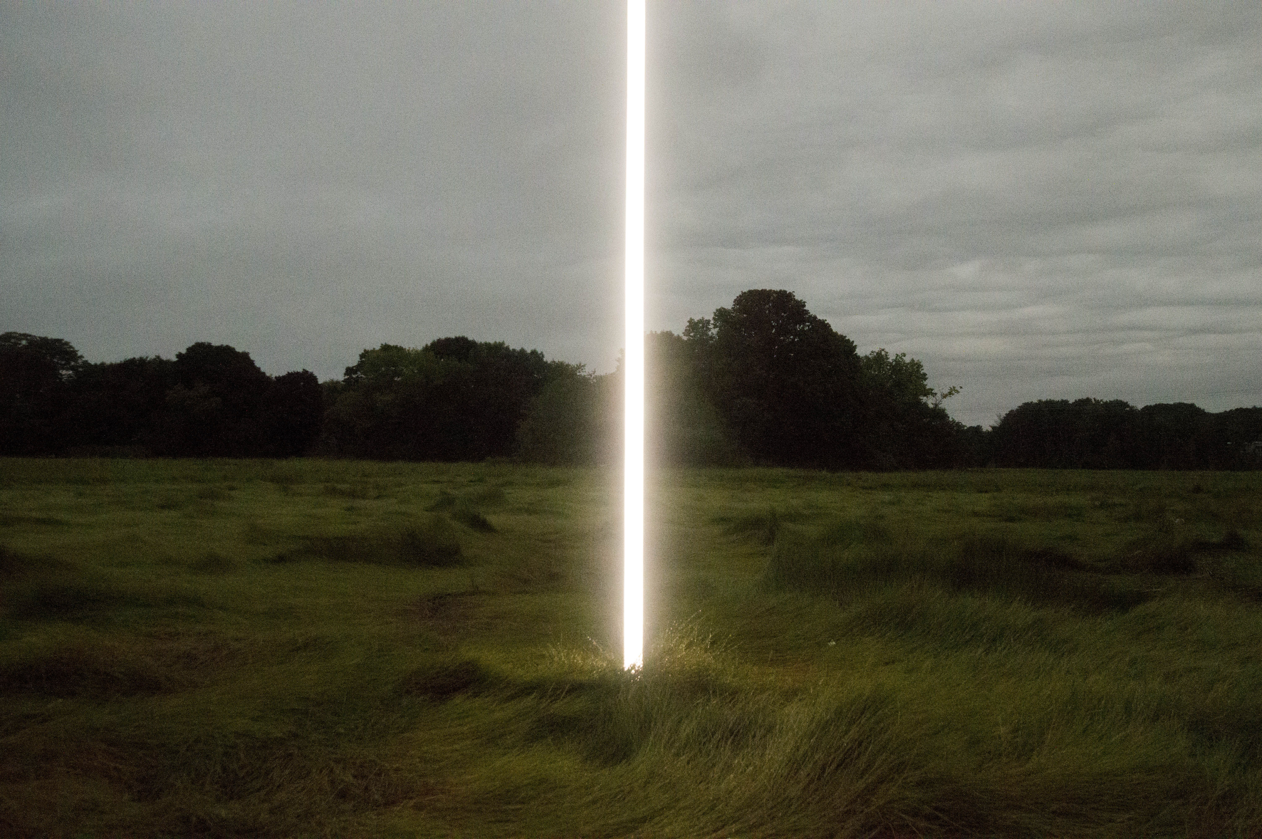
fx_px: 1051
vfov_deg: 43.5
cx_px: 631
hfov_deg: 62.0
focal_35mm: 30
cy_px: 420
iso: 6400
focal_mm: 20
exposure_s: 1/2000
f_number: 7.1
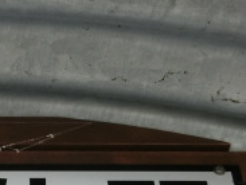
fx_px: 1118
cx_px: -86
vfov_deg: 9.4
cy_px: 188
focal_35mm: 157
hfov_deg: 12.1
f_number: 4.4
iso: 125
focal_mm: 8
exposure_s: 1/125
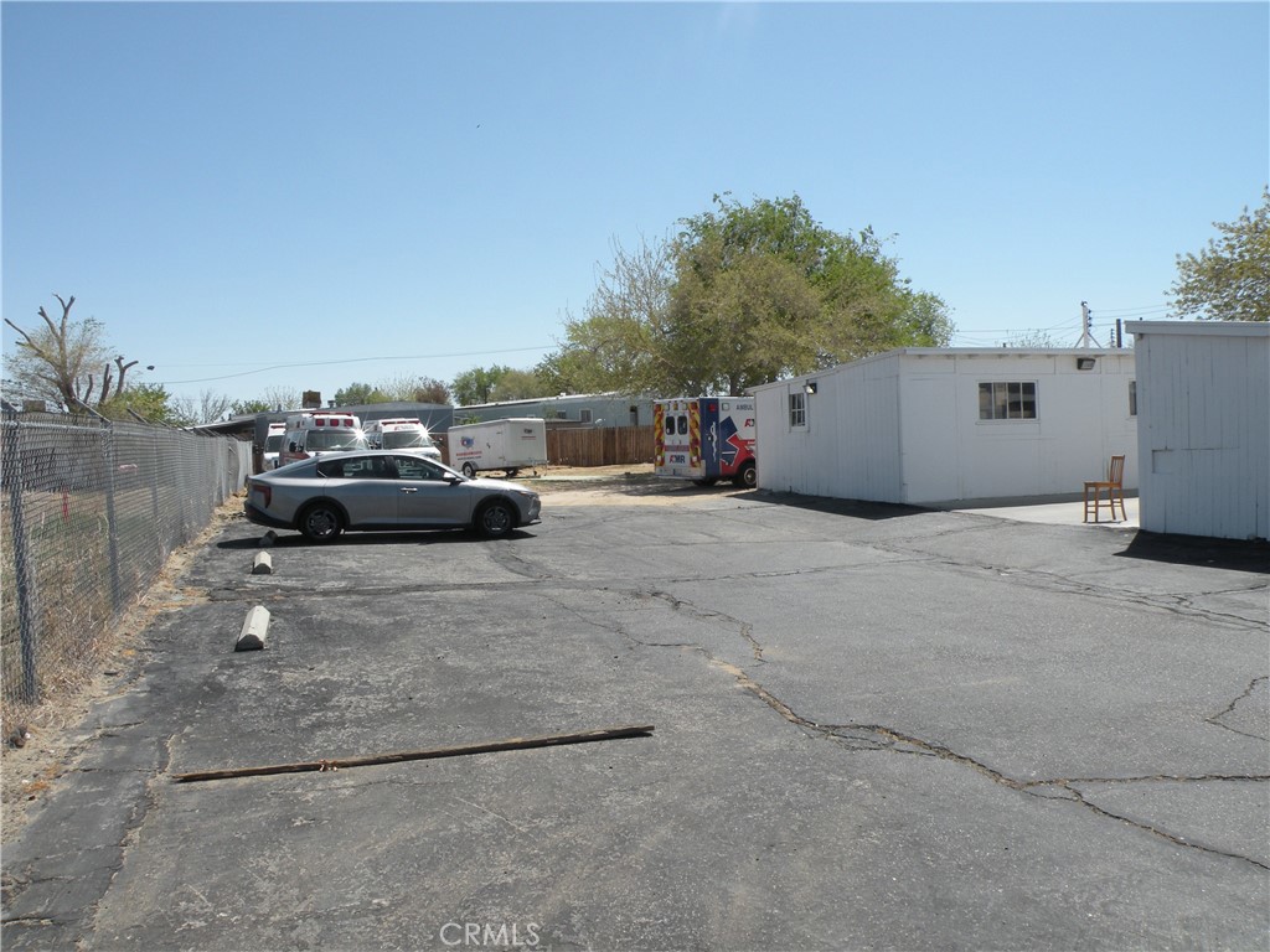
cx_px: 635
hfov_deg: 65.3
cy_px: 476
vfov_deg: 51.4
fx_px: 991
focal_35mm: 27
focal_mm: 4.7
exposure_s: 1/236
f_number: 7.1
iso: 64
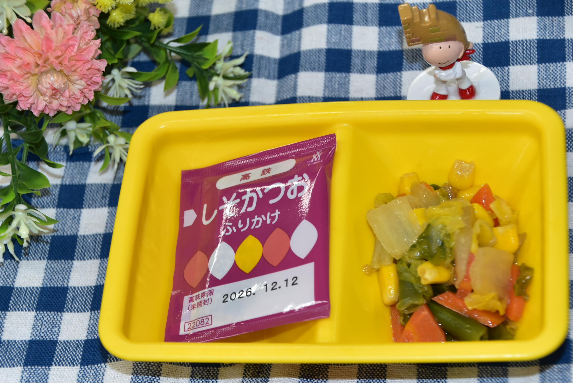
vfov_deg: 11.7
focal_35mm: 117
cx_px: 286
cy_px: 192
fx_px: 1864
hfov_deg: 17.5
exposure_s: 1/80
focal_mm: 78
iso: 400
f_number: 5.6
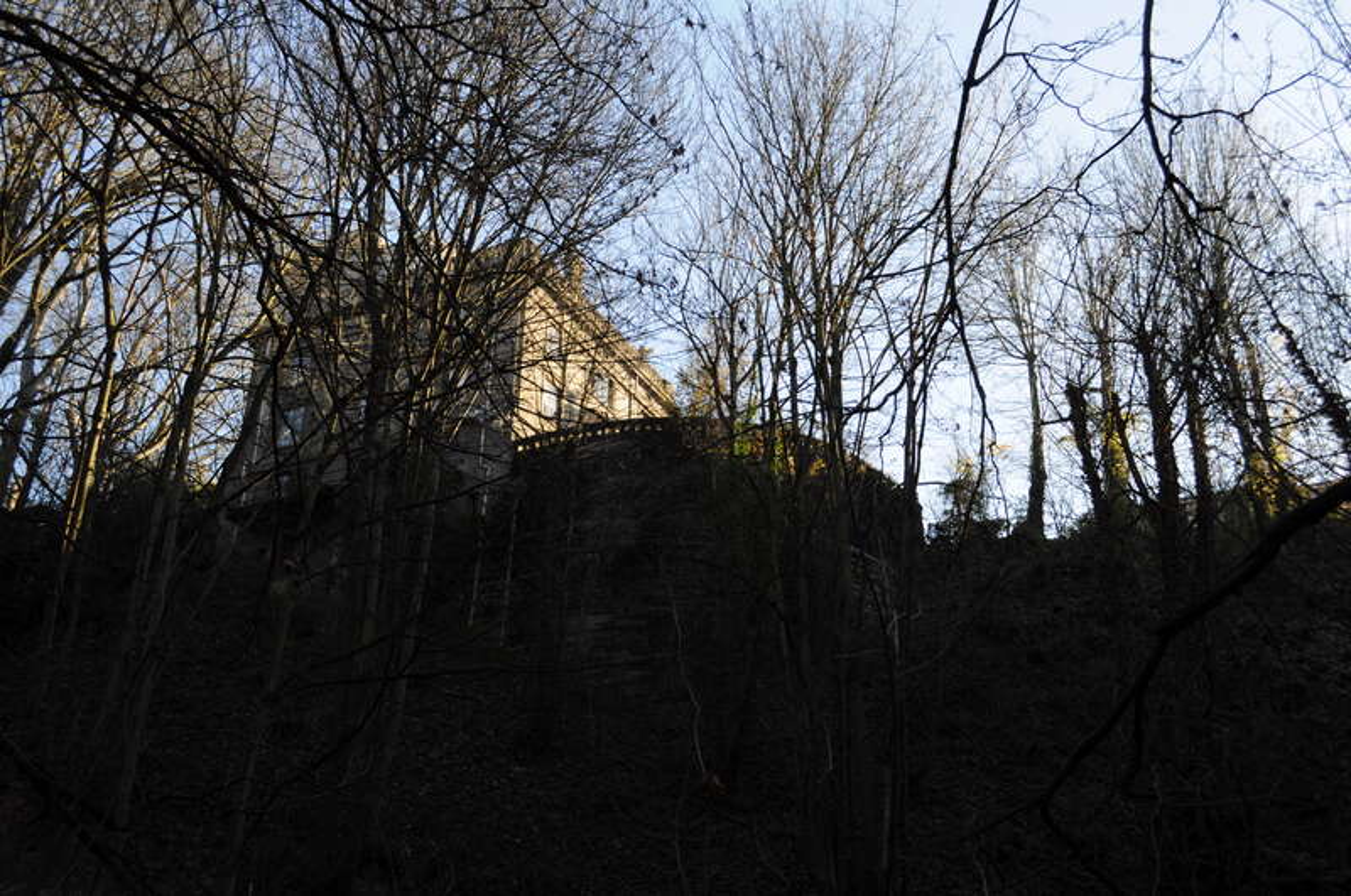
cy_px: 448
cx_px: 676
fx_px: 1237
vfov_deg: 39.9
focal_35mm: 33
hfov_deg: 57.3
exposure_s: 1/160
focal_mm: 22
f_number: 6.3
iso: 200
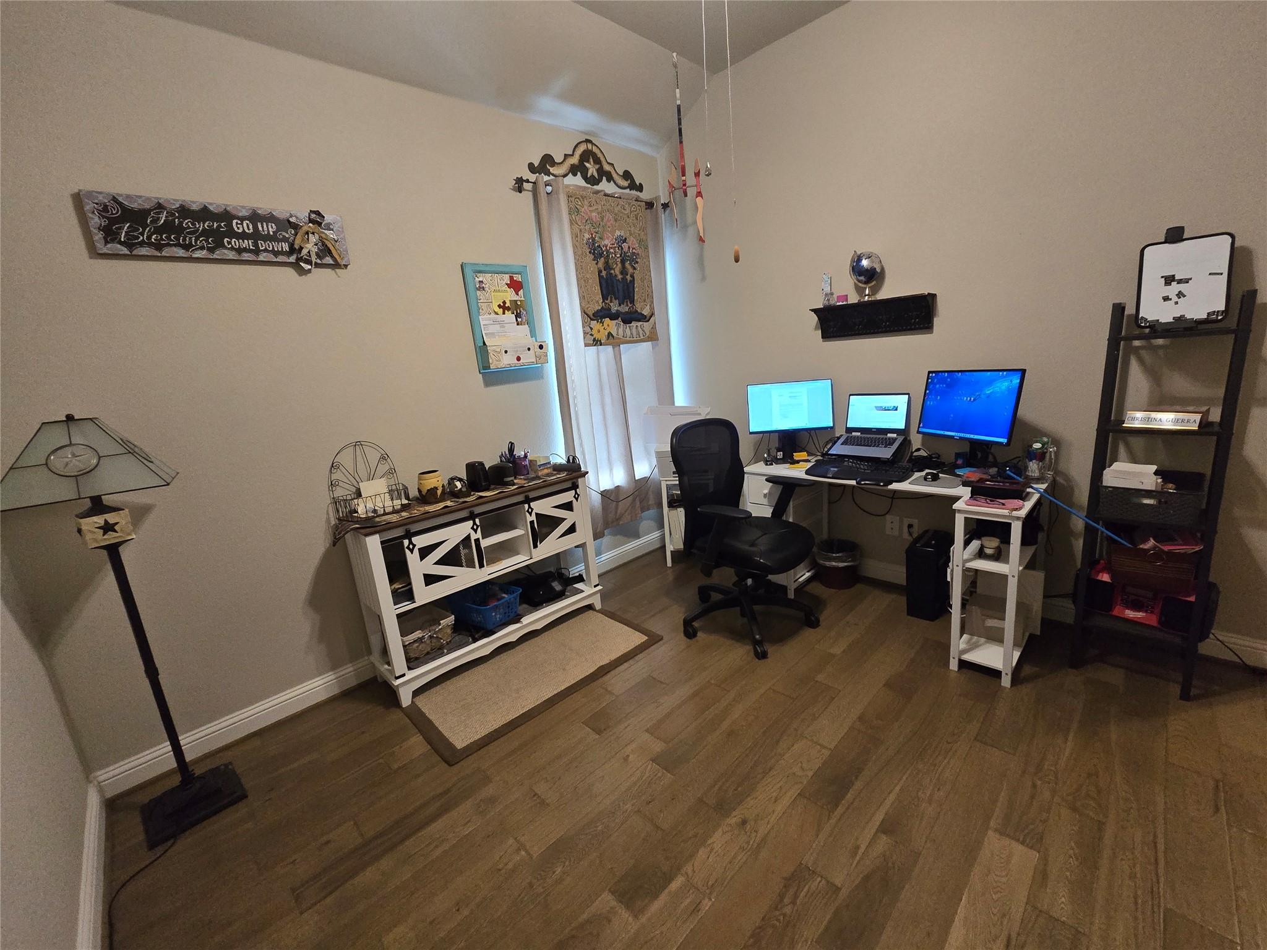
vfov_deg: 89.9
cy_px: 475
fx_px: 476
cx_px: 634
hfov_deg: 106.2
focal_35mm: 13
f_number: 2.2
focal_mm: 2.2
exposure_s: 1/60
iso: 640
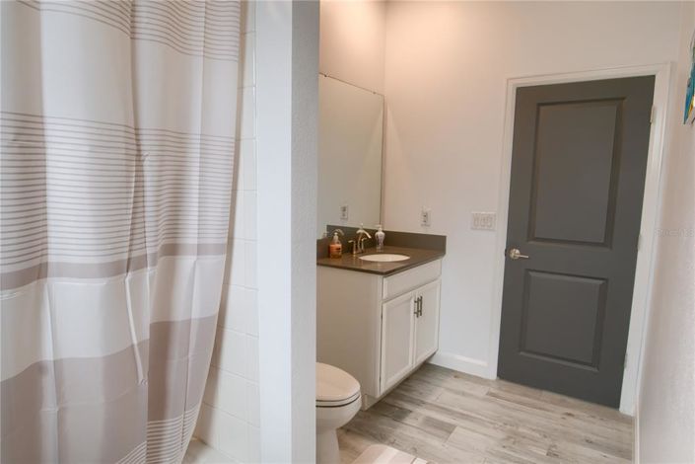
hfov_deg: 81.2
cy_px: 232
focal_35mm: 21
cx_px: 348
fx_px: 405
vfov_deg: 59.5
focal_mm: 14
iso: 1600
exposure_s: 1/15
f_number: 8
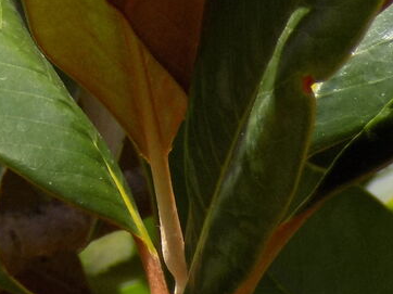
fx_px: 9803
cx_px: -318
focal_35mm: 864
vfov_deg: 1.7
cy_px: -237
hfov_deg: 2.3
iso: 80
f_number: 5.5
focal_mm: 38.6
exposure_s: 1/200
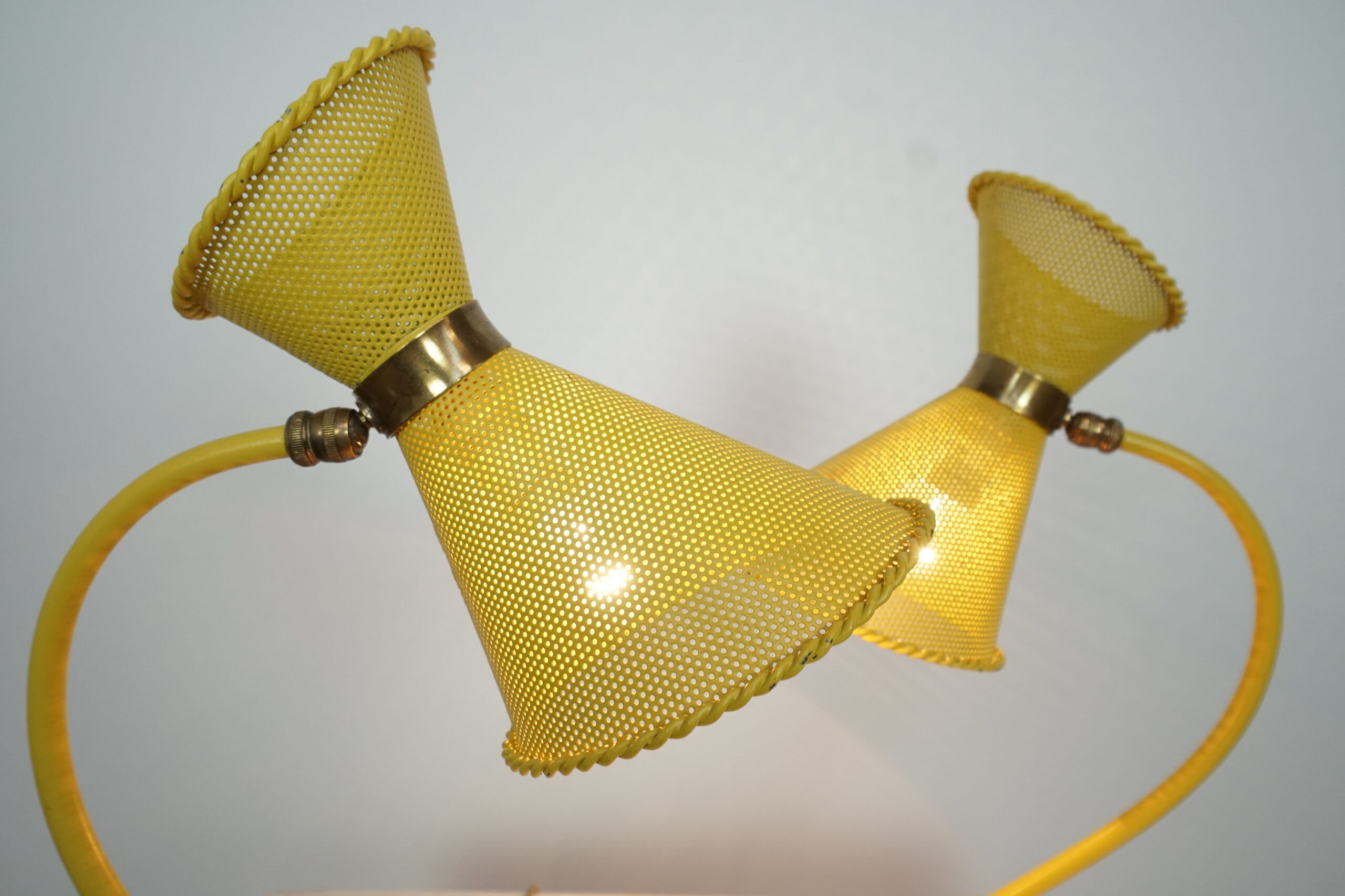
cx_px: 672
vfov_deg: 47.9
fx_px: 1009
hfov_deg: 67.4
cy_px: 448
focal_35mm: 27
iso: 1000
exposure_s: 1/60
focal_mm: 18
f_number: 6.3
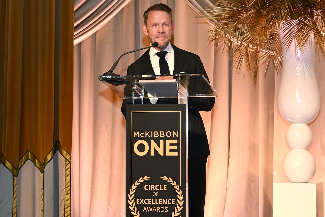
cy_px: 108
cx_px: 162
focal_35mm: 105
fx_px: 948
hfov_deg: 19.5
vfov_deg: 13.0
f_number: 8
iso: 2500
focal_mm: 105
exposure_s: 1/125
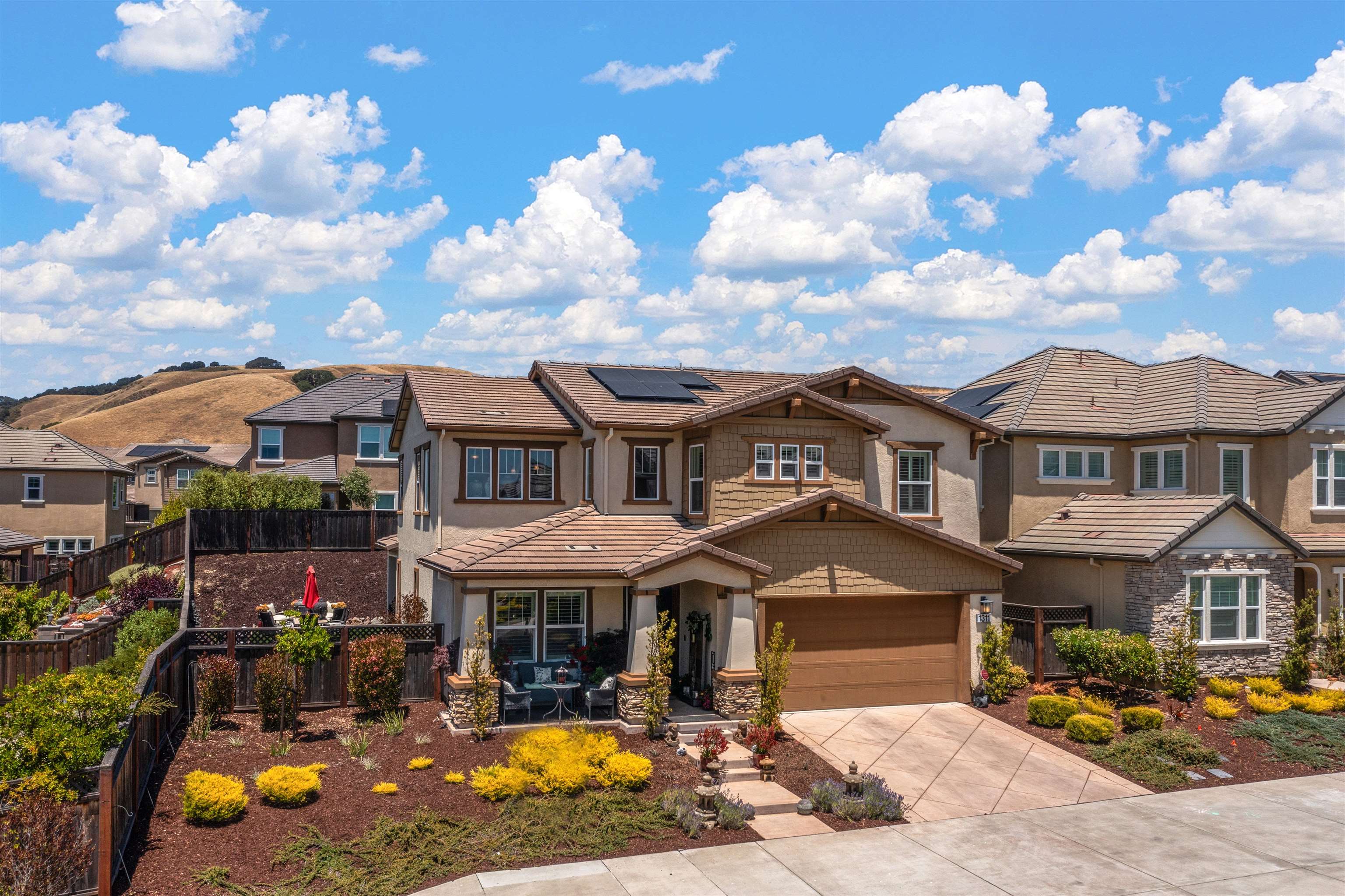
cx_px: 672
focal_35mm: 28
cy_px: 448
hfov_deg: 65.5
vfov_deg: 46.4
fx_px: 1046
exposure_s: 1/500
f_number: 6.3
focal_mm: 10.26
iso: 100
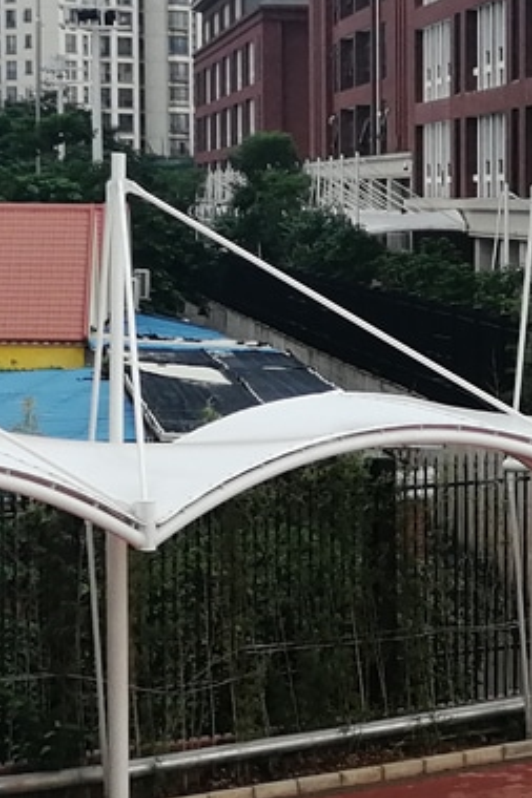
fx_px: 3150
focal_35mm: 142
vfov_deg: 14.5
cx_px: 513
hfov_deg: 9.6
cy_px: 460
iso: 50
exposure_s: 1/196
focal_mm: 3.96
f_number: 1.8
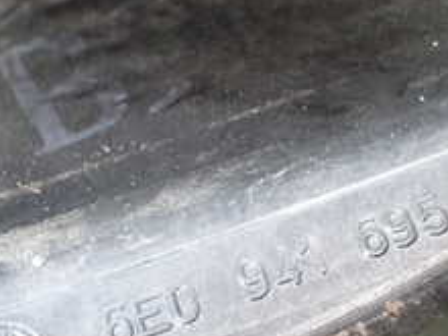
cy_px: 206
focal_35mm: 82
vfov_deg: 18.0
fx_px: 1061
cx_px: 236
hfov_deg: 23.8
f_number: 2.3
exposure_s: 1/60
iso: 800
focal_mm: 5.4
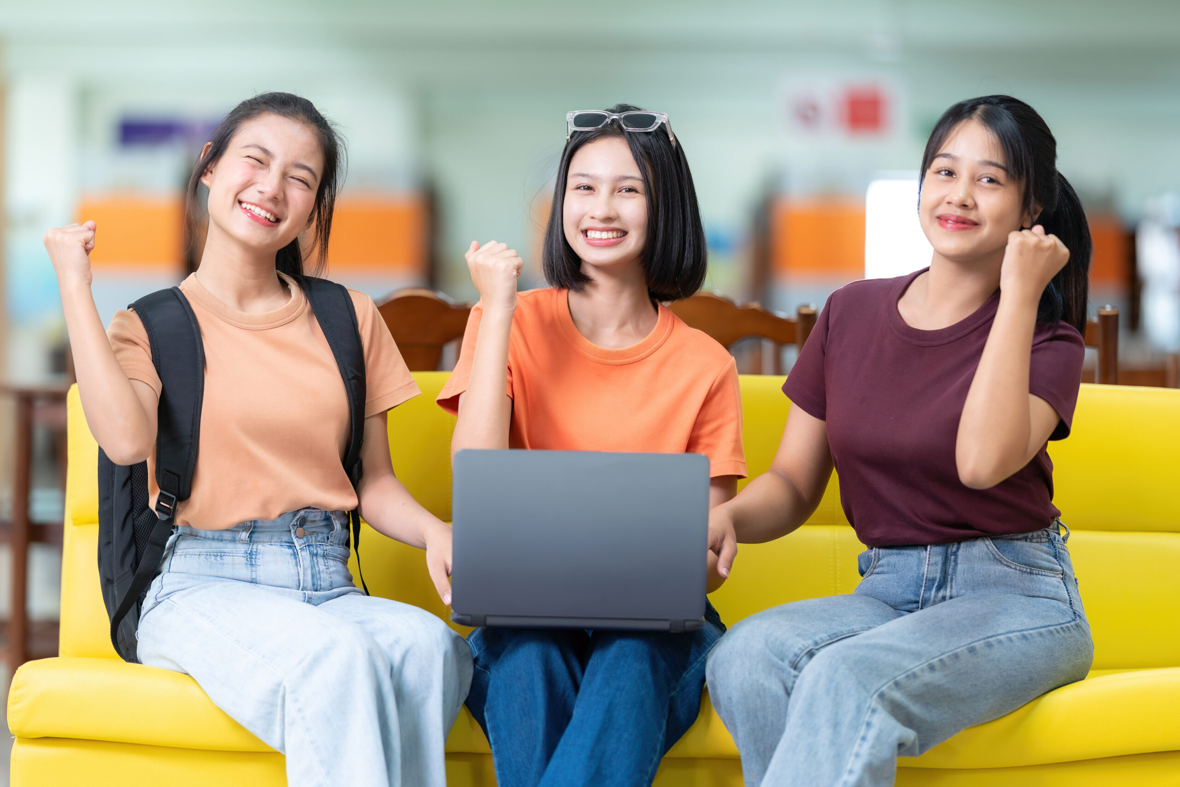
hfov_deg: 15.2
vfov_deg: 10.2
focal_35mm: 135
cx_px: 590
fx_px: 4425
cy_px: 394
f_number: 1.8
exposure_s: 1/160
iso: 320
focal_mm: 135
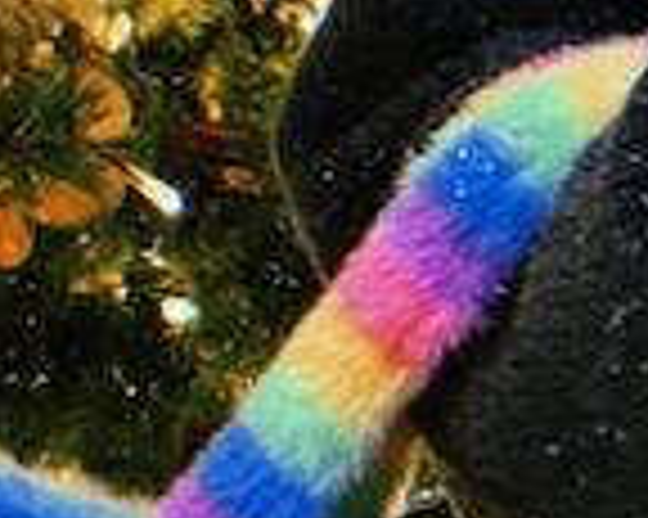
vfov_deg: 8.4
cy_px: 716
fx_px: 3450
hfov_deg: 10.7
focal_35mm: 180
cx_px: 194
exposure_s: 1/50
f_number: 1.6
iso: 250
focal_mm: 5.96
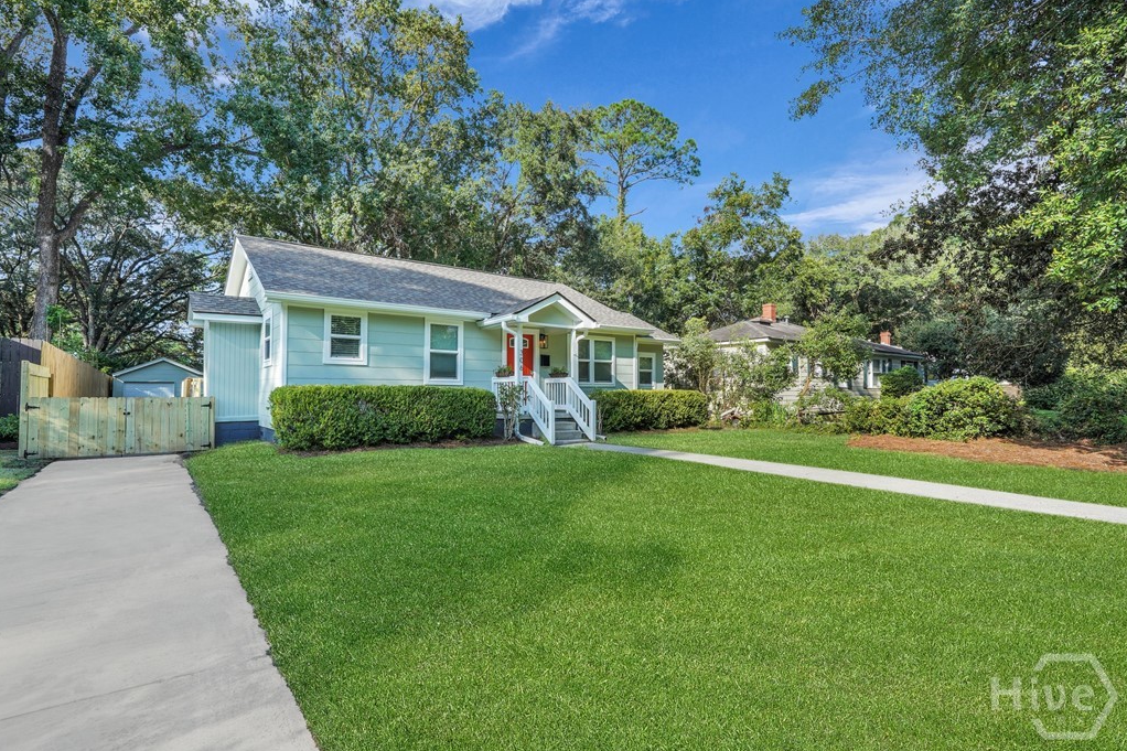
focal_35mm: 18
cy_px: 377
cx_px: 535
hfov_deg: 91.4
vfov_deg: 68.8
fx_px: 549
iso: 320
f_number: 9
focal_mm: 16.5
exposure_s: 1/250
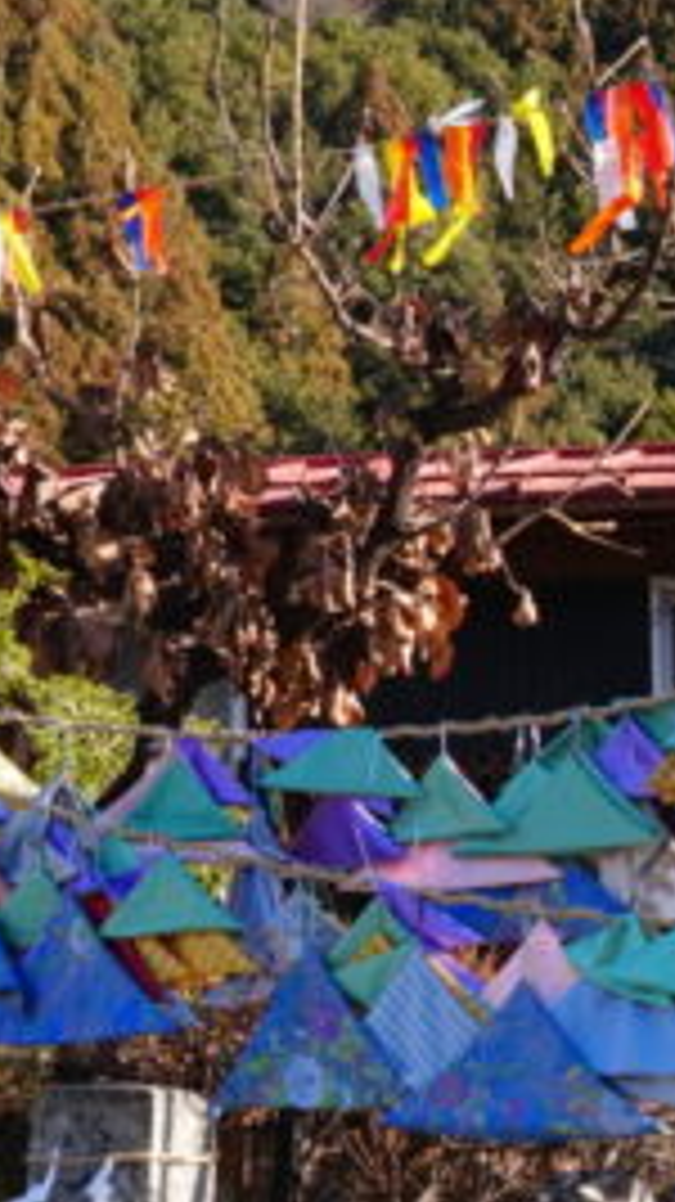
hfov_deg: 11.5
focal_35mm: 101
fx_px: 3232
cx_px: 958
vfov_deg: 20.9
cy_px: 855
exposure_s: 1/160
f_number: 13
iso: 640
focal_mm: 23
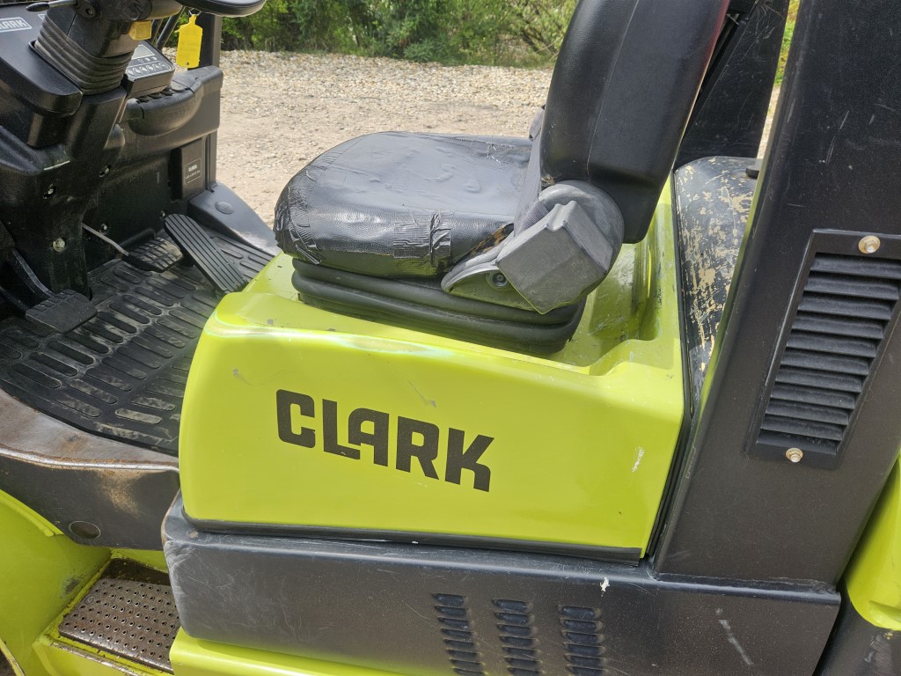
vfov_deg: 58.9
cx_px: 450
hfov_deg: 73.9
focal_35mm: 23
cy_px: 338
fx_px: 599
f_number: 1.8
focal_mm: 5.4
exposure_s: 1/541
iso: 25
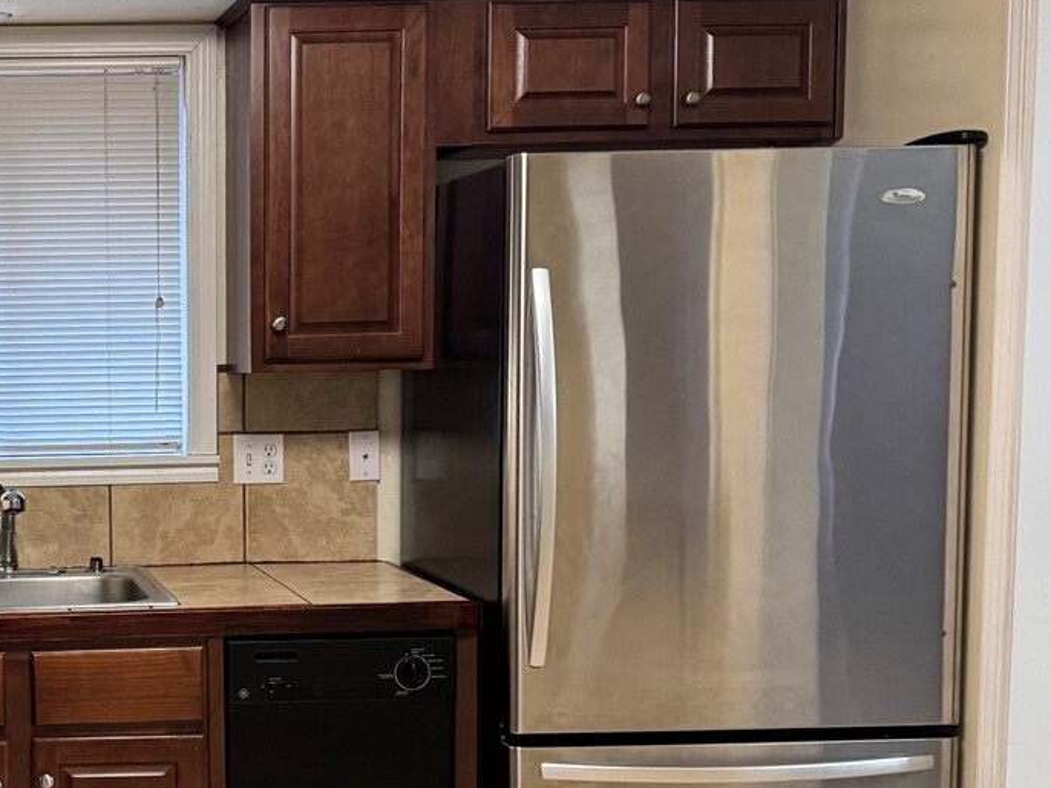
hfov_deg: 31.7
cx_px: -6
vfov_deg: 26.0
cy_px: 492
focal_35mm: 56
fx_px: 1700
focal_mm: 6.76
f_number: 1.78
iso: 500
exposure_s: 1/60
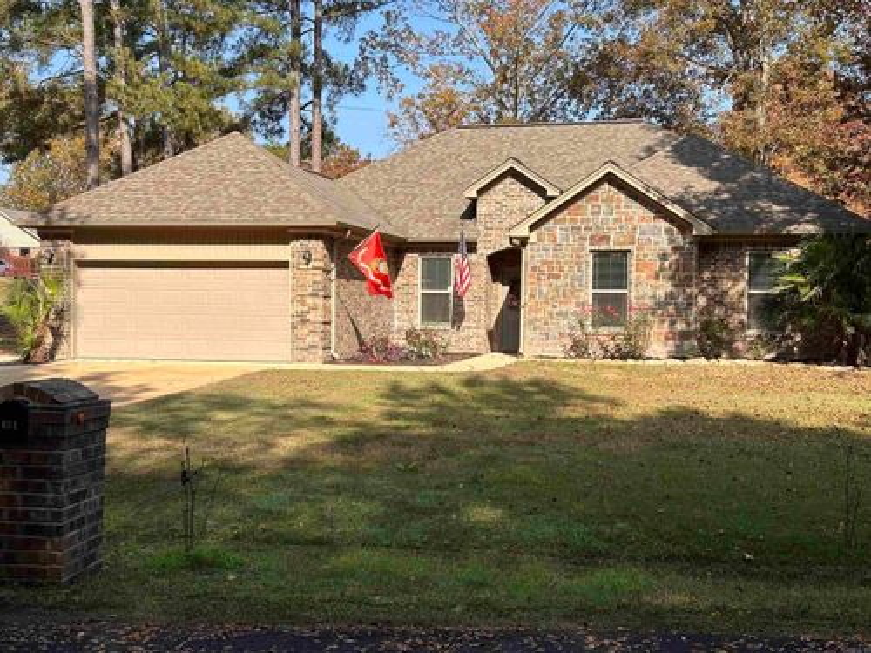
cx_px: 436
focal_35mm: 48
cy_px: 326
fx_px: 1208
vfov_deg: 30.3
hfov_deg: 39.7
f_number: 1.78
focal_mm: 6.86
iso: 64
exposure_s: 1/2667
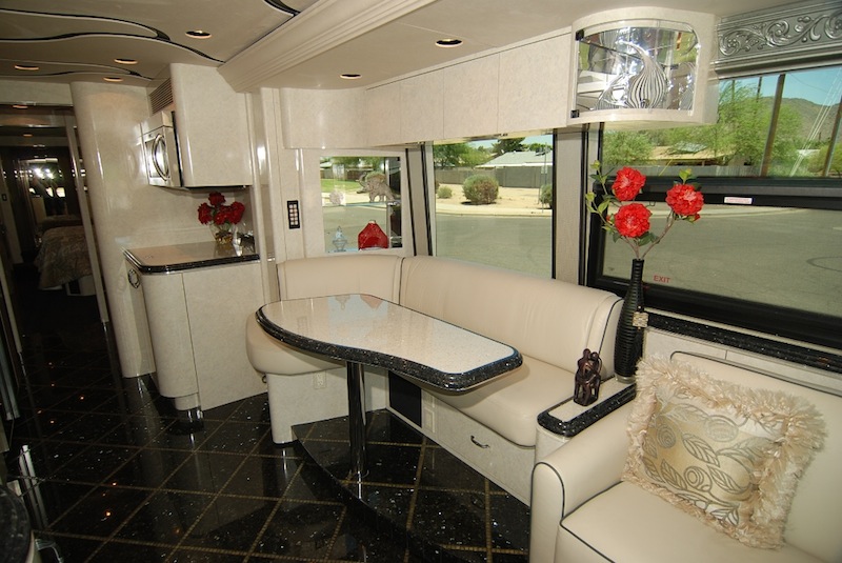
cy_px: 282
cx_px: 421
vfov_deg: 67.5
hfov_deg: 89.9
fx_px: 421
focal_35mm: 18
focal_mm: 12
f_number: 4
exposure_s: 1/60
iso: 100
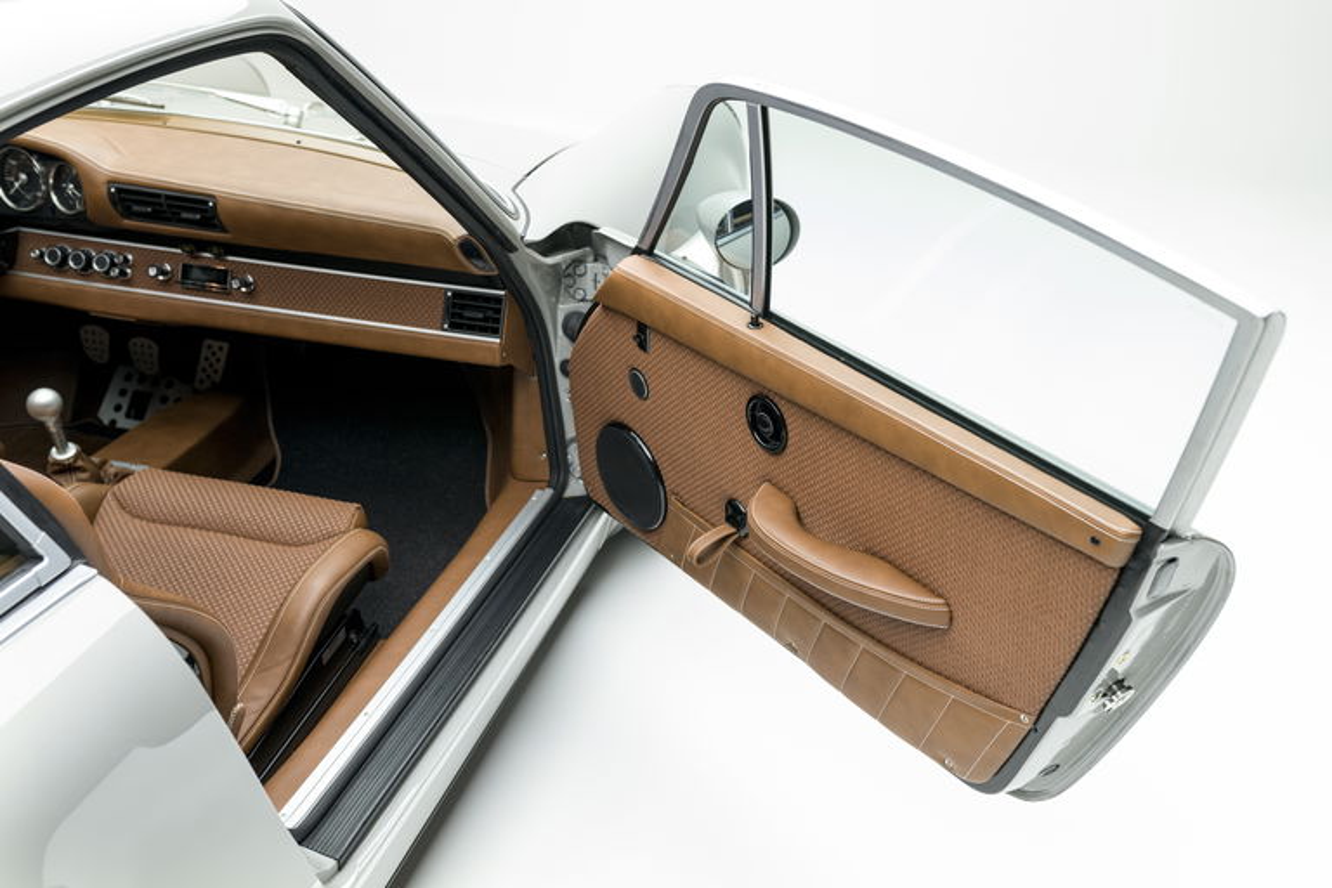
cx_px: 666
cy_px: 444
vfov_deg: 37.9
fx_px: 1295
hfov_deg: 54.4
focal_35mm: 35
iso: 800
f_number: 4
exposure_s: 1/60
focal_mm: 35
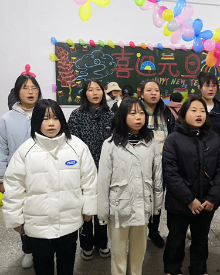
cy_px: 135
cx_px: 153
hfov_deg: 40.4
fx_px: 293
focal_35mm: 36
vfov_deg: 50.3
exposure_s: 1/25
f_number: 1.8
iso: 500
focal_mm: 3.95
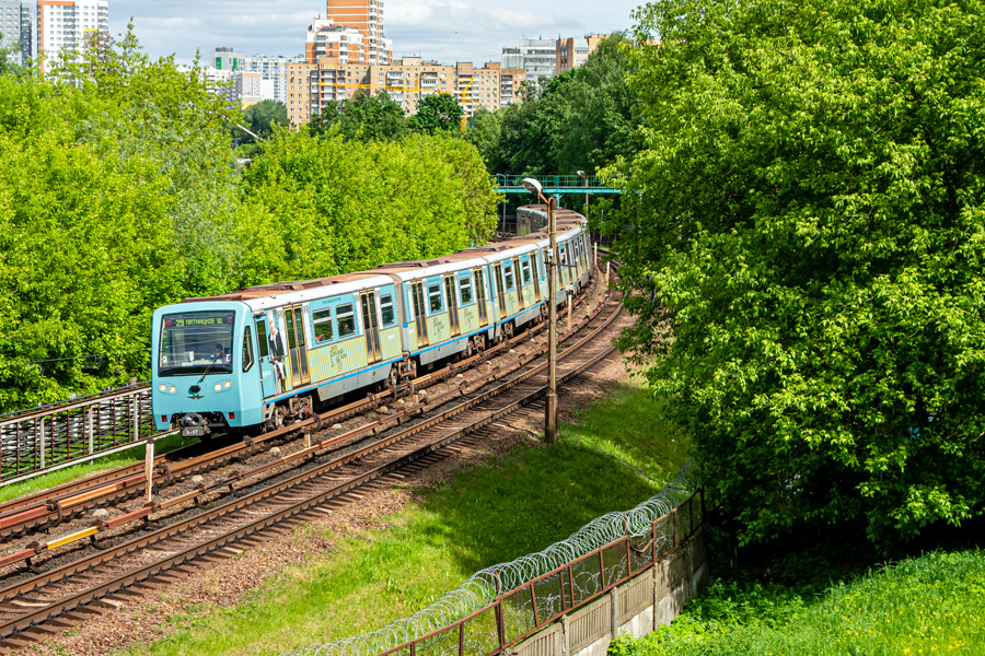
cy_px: 267
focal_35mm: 76
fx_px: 2079
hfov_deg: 26.6
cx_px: 396
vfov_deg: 17.9
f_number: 4.5
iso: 200
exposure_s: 1/1000
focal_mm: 21.29
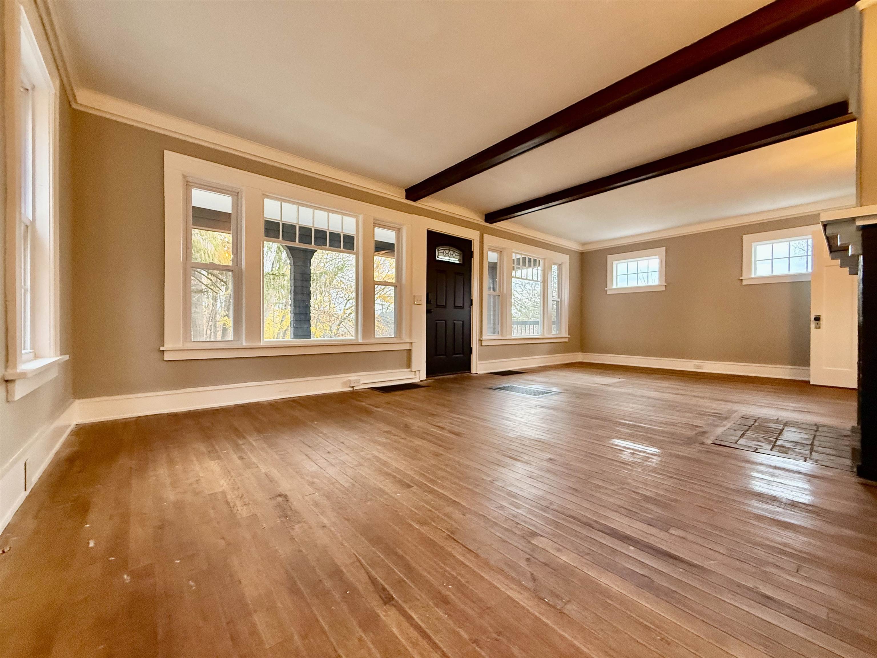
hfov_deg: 102.1
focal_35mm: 14
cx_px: 438
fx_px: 355
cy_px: 329
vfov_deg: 85.7
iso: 500
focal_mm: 2.22
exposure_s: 1/120
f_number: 2.2
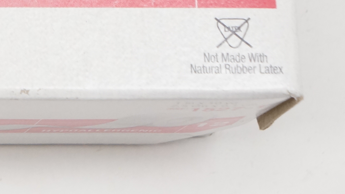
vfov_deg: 5.0
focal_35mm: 239
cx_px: -211
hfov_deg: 8.8
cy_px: -198
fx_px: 2187
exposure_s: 1/100
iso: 800
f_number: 7.1
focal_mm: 40
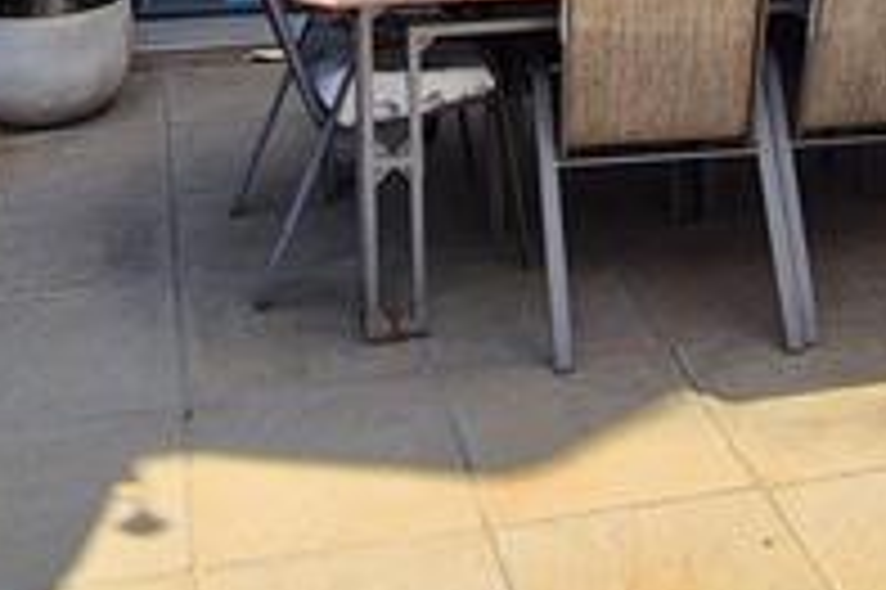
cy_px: -473
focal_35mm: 55
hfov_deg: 36.3
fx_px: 1352
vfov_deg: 18.9
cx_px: 409
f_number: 2.2
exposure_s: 1/1028
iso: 50
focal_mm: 2.2
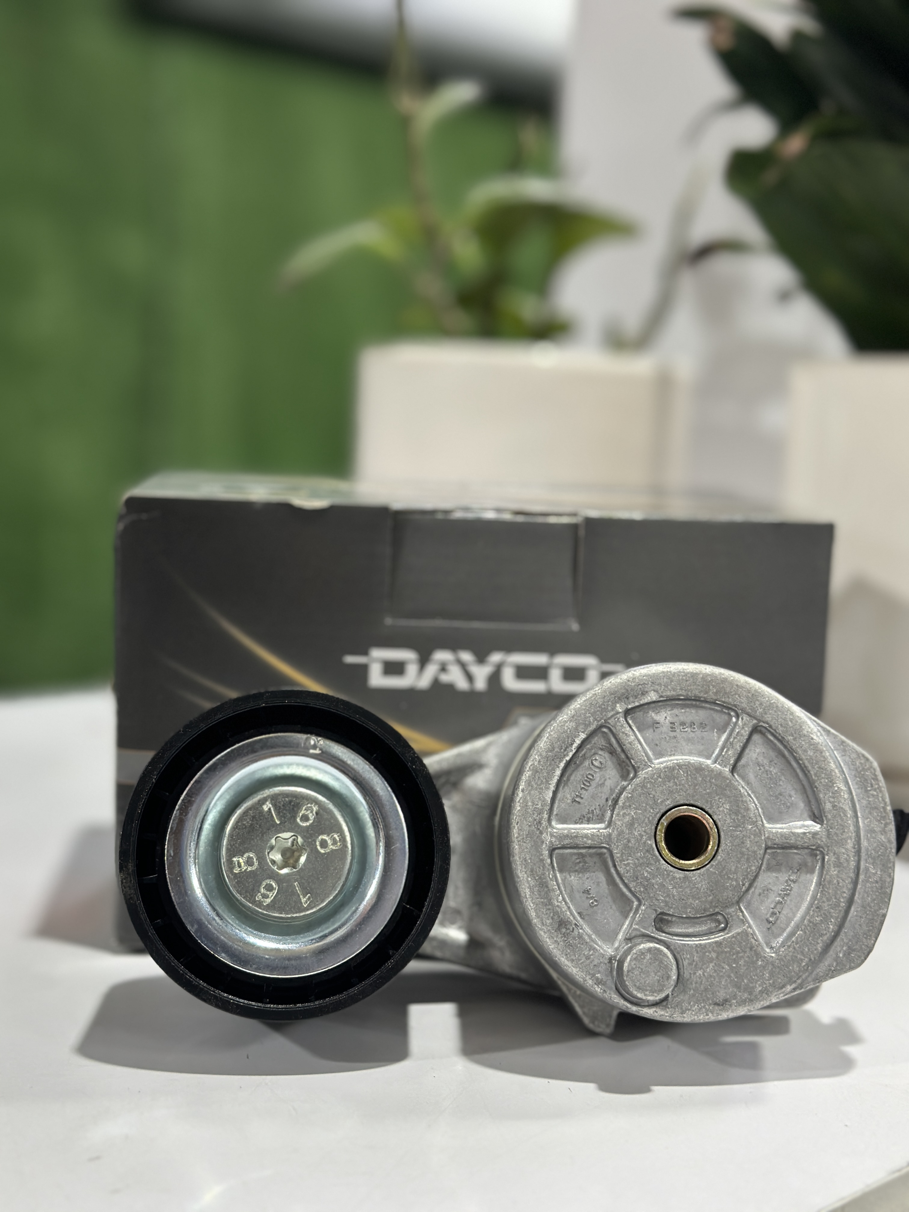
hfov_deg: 30.3
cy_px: 606
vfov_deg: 39.7
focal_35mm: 48
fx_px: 1681
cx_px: 454
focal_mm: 6.86
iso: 160
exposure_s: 1/50
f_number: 1.78
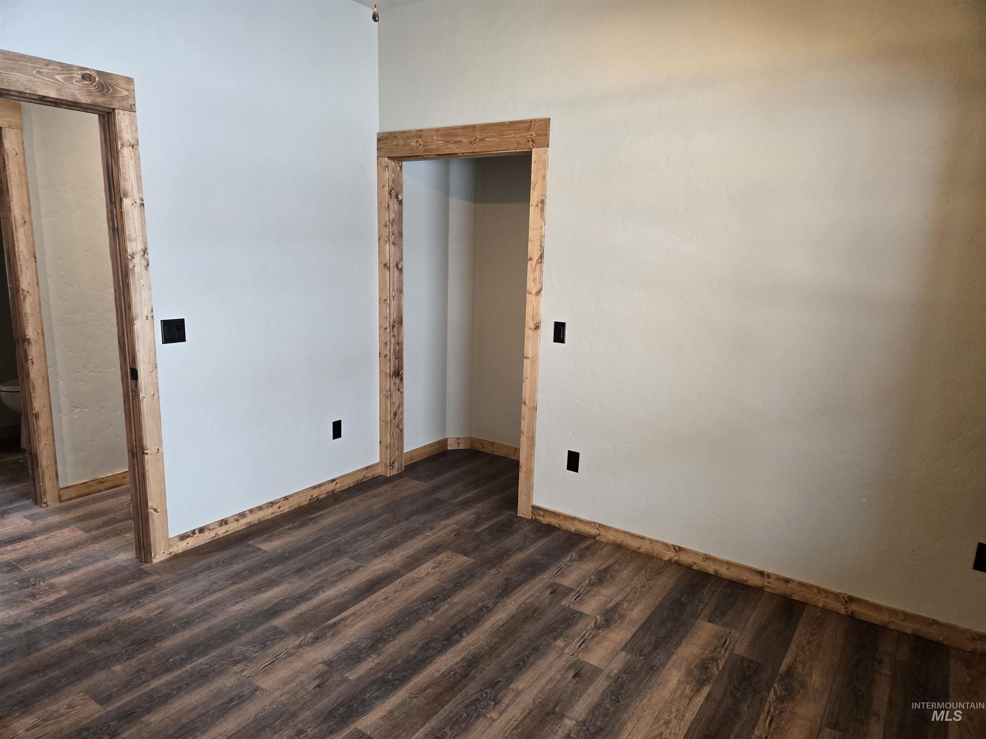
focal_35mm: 23
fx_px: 655
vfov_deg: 58.9
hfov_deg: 73.9
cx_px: 493
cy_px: 370
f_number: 1.8
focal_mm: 5.4
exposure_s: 1/120
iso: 320
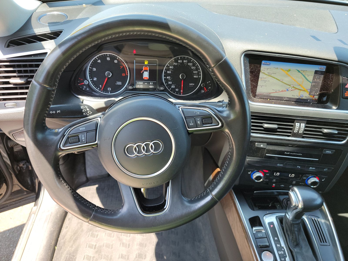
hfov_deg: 71.6
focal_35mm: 24
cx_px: 174
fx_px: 241
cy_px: 130
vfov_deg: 56.8
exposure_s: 1/59
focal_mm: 6.7
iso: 58
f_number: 1.8
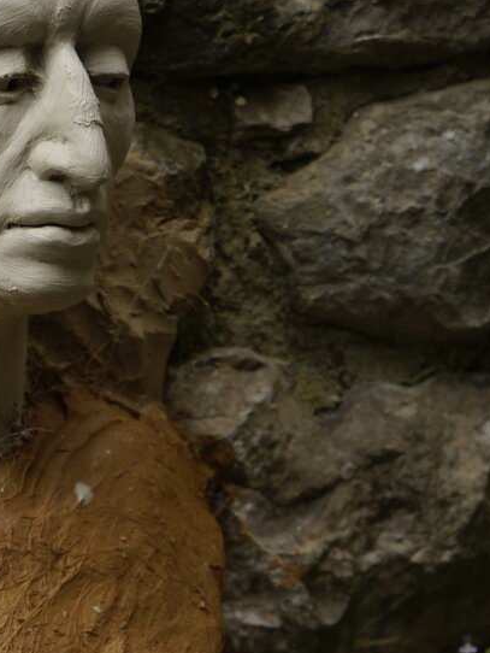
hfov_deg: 9.8
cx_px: -64
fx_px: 2810
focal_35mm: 149
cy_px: 286
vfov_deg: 13.2
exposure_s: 1/80
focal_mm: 70
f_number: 5.6
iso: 640
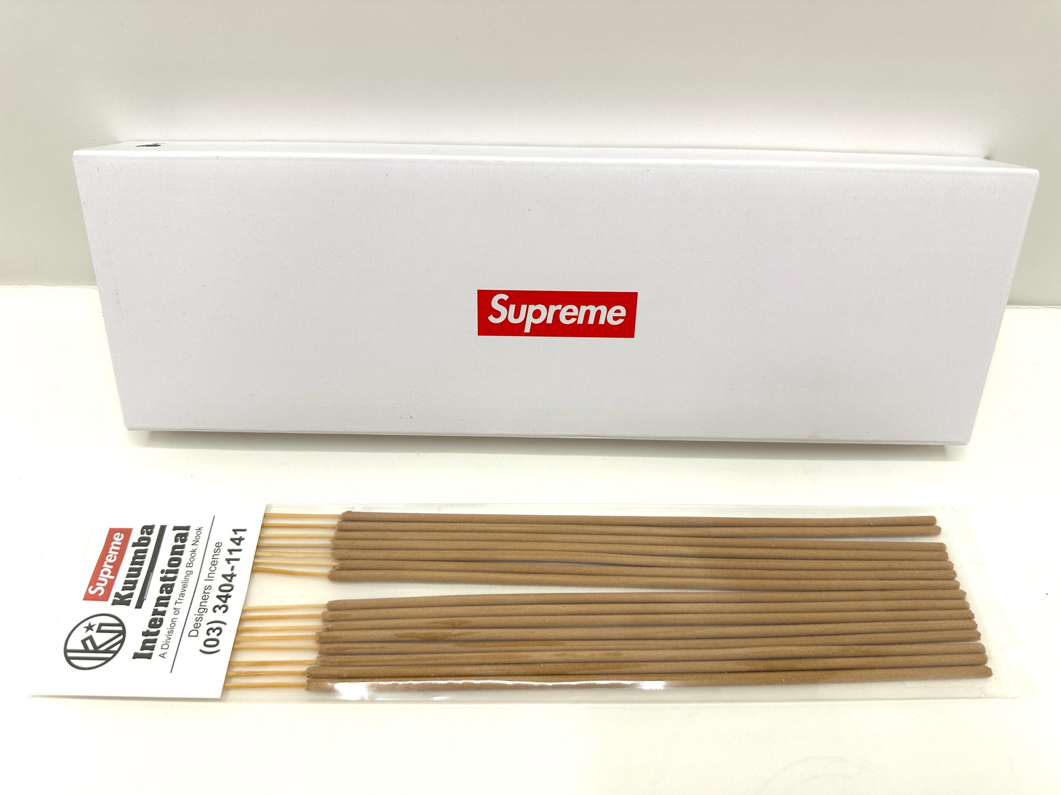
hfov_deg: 71.6
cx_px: 530
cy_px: 398
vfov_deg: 56.8
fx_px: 736
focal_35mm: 24
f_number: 1.78
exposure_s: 1/1374
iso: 80
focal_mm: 6.86
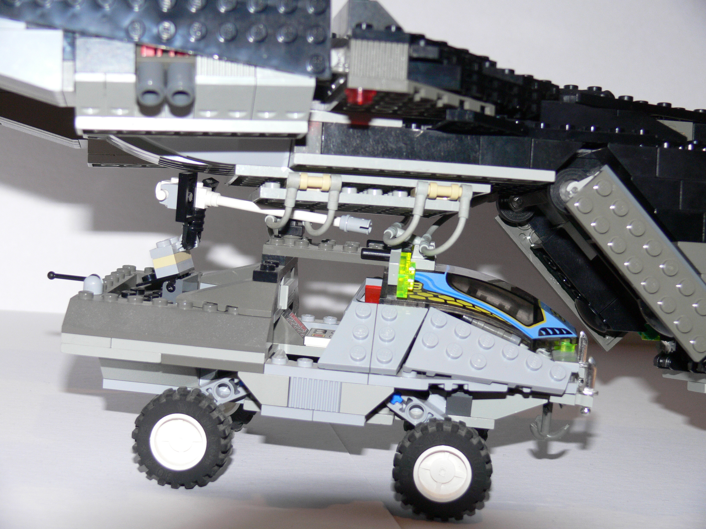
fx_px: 1428
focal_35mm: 70
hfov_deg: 27.8
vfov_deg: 21.0
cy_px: 264
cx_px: 353
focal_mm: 14.9
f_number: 3.2
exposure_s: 1/30
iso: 100
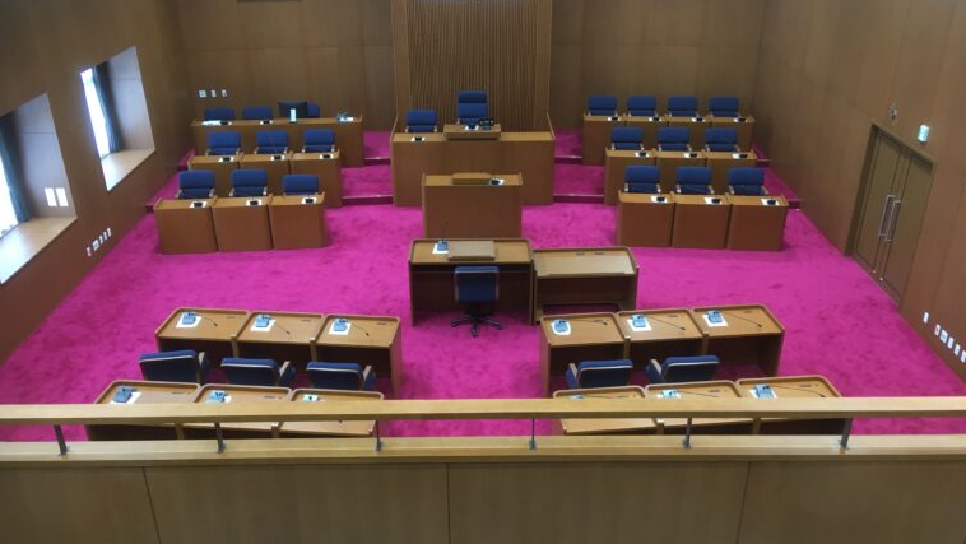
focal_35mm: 32
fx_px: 820
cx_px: 480
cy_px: 279
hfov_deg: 61.0
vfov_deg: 36.7
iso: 80
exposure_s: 1/30
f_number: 2.2
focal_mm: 4.15
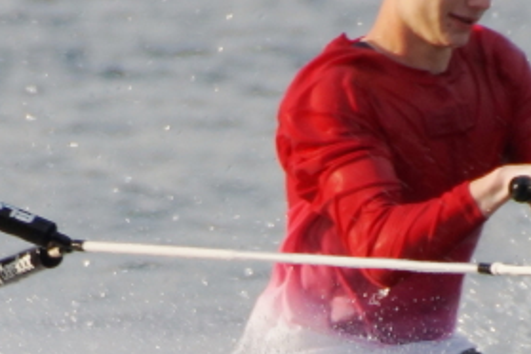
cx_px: 185
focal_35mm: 1344
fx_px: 19822
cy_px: 405
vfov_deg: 1.0
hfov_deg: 1.5
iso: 320
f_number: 6.3
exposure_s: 1/400
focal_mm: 250
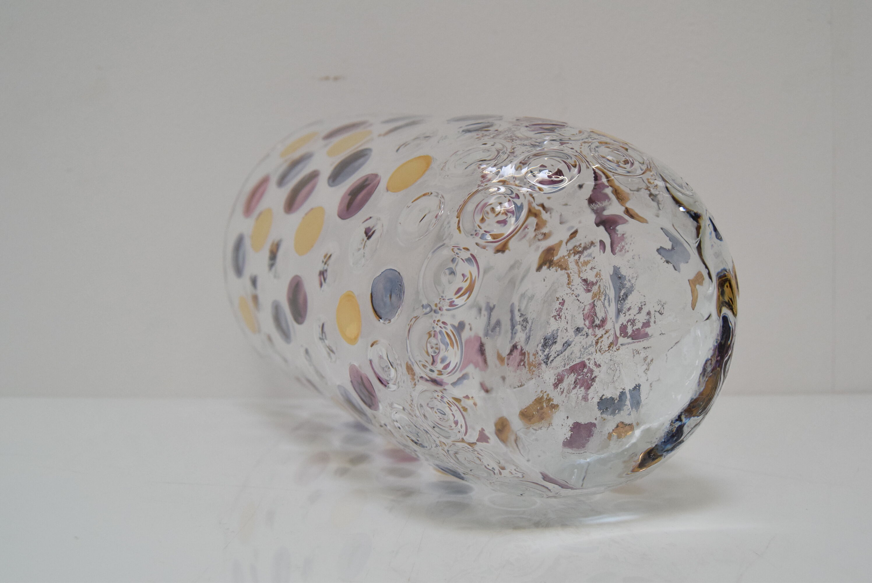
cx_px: 436
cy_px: 292
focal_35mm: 34
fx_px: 836
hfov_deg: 55.1
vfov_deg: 38.4
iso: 1600
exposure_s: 1/320
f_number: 9
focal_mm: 23
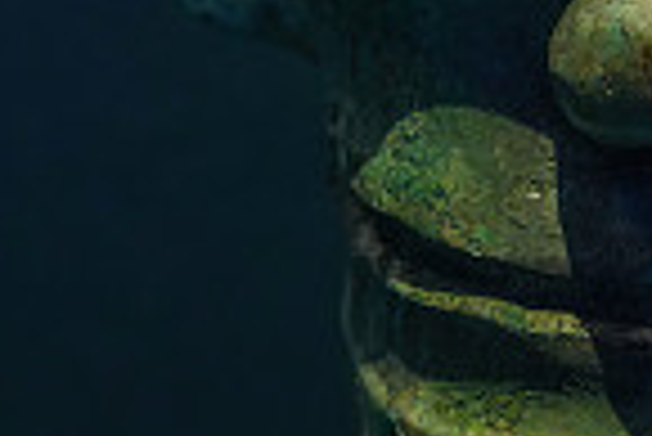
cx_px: 746
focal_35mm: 237
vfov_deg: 5.7
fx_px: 4297
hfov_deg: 8.6
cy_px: -353
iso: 1000
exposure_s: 1/10
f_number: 5.6
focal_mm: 43
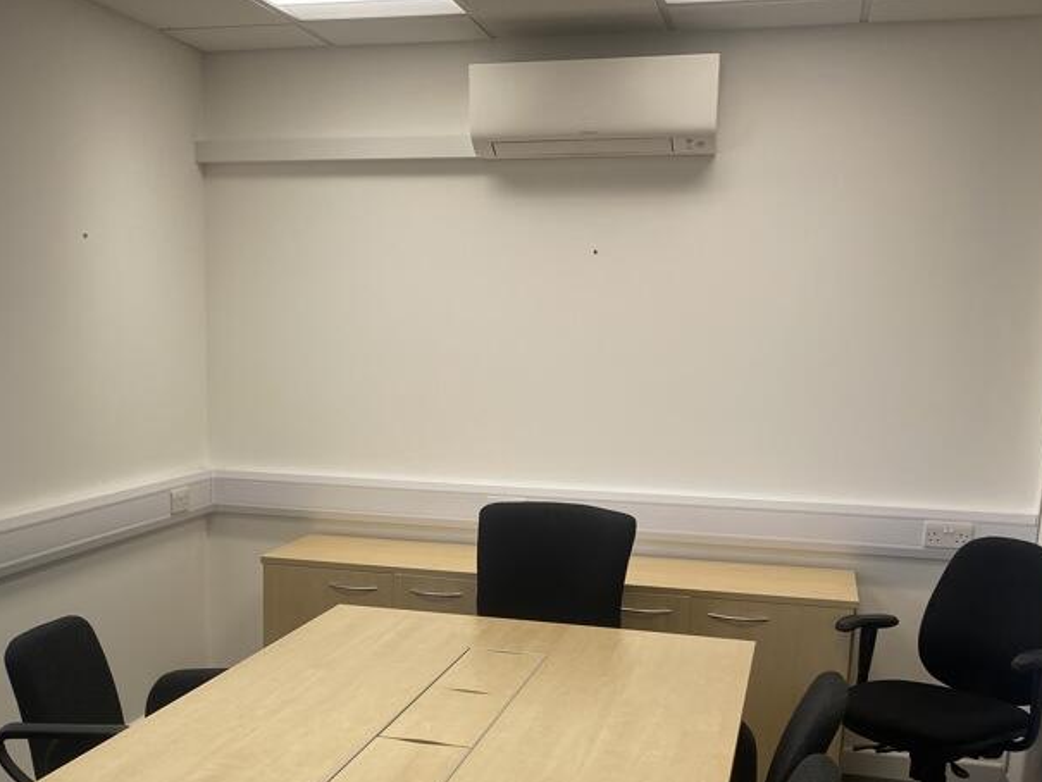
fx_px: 1325
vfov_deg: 32.2
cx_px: 350
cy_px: 601
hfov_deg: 42.4
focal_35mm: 44
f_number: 1.8
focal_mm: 4.25
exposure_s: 1/133
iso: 32
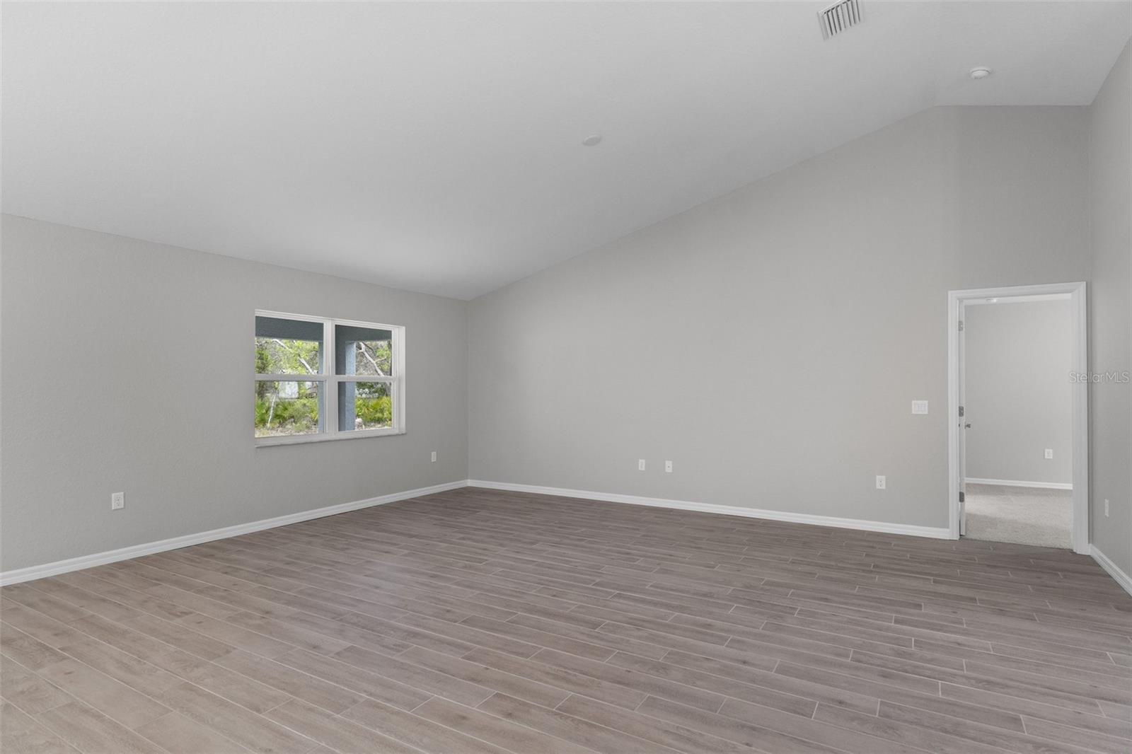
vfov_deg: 67.4
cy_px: 377
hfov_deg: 90.0
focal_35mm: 18
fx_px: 566
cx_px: 566
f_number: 8
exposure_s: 5
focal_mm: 12
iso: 500
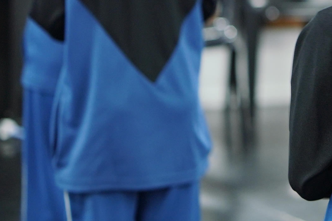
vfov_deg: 4.3
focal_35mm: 321
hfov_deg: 6.3
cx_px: 534
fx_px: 2960
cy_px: -101
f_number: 2.2
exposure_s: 1/80
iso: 400
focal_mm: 85
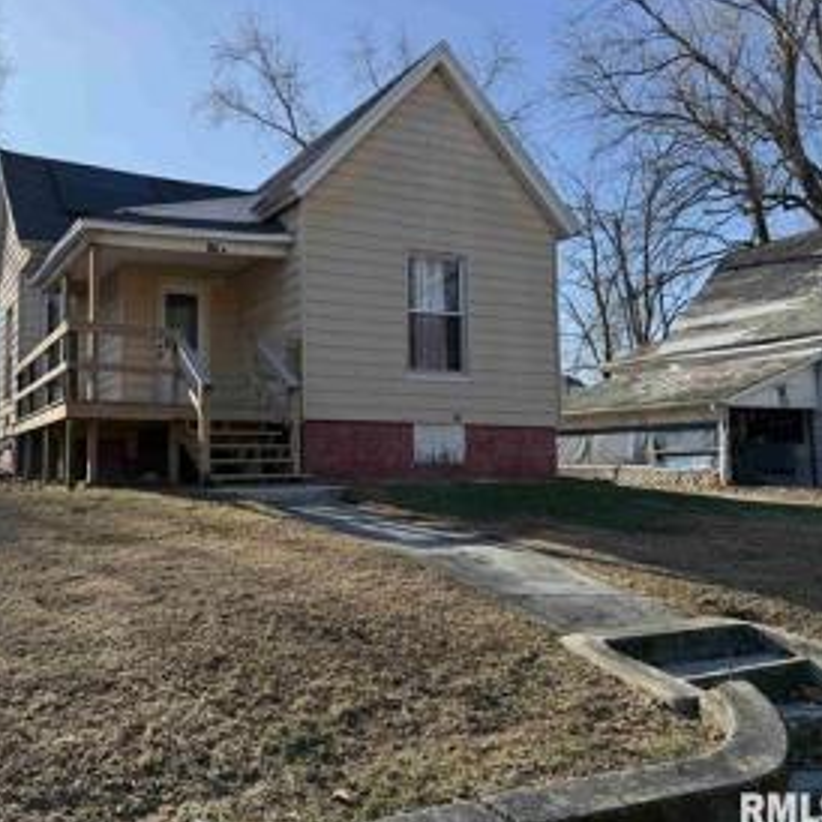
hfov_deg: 51.7
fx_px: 833
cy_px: 390
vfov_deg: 52.5
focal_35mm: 31
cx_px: 282
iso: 80
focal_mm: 6.76
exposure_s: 1/2907
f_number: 1.78
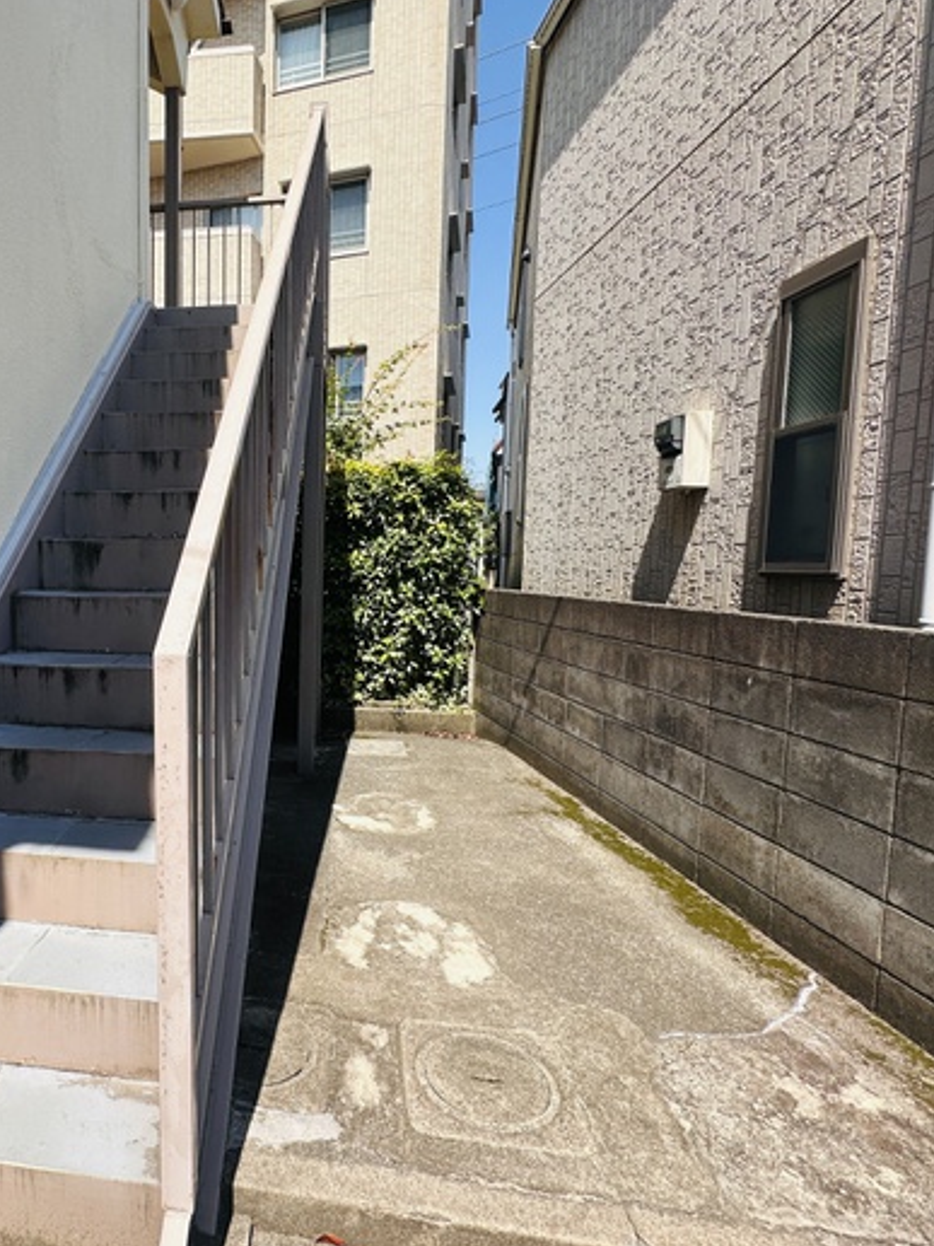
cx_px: 253
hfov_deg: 65.2
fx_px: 684
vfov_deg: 84.7
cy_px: 622
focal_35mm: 19
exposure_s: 1/882
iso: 40
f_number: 2.2
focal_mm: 2.22
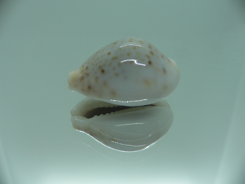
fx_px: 248
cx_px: 122
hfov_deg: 52.6
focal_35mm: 35
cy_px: 92
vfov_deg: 40.7
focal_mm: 4.6
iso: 80
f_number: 2.8
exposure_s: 1/80
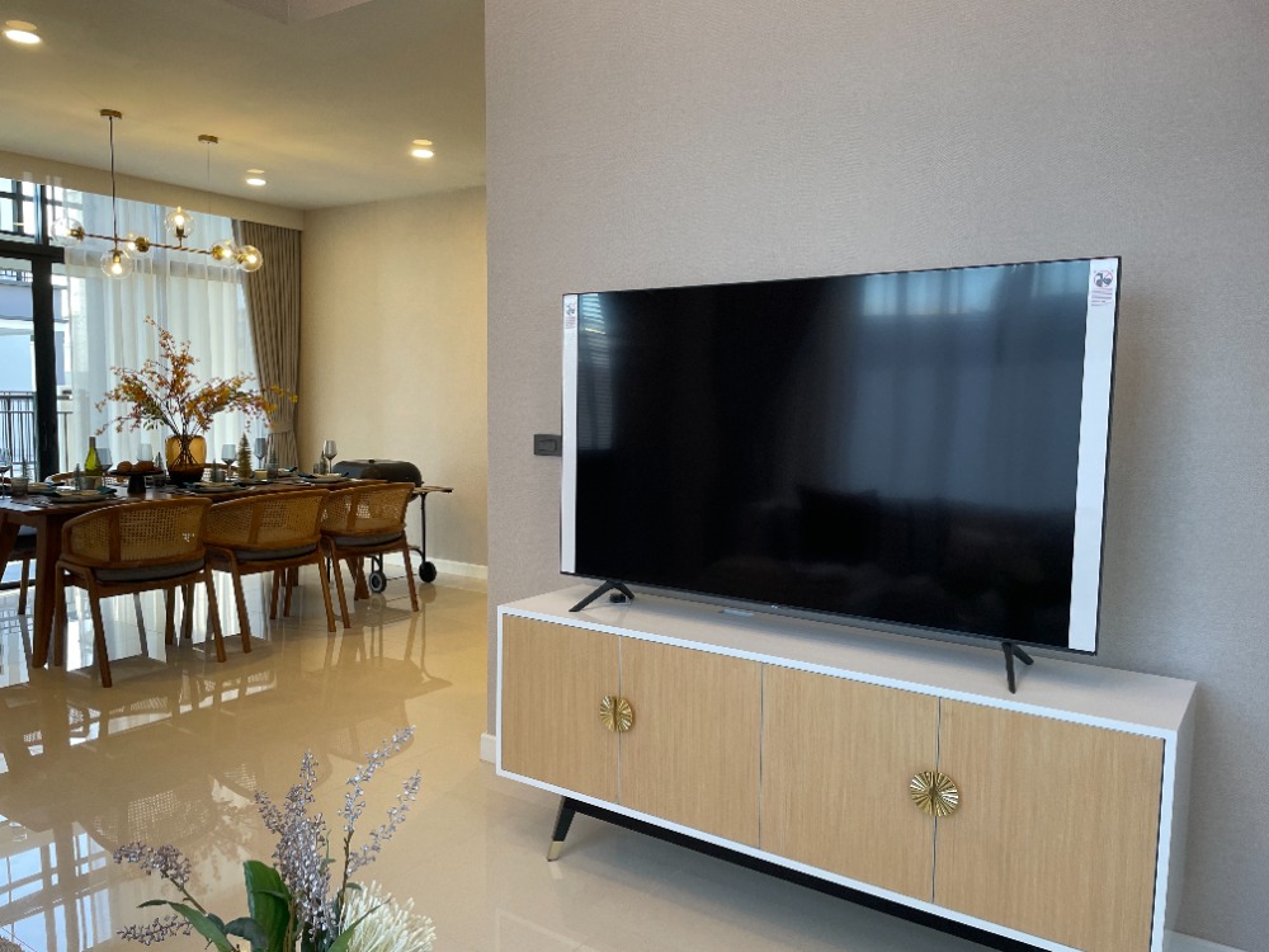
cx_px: 634
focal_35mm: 26
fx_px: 953
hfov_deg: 67.3
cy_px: 476
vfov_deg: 53.1
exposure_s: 1/100
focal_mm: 4.2
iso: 125
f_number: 1.6
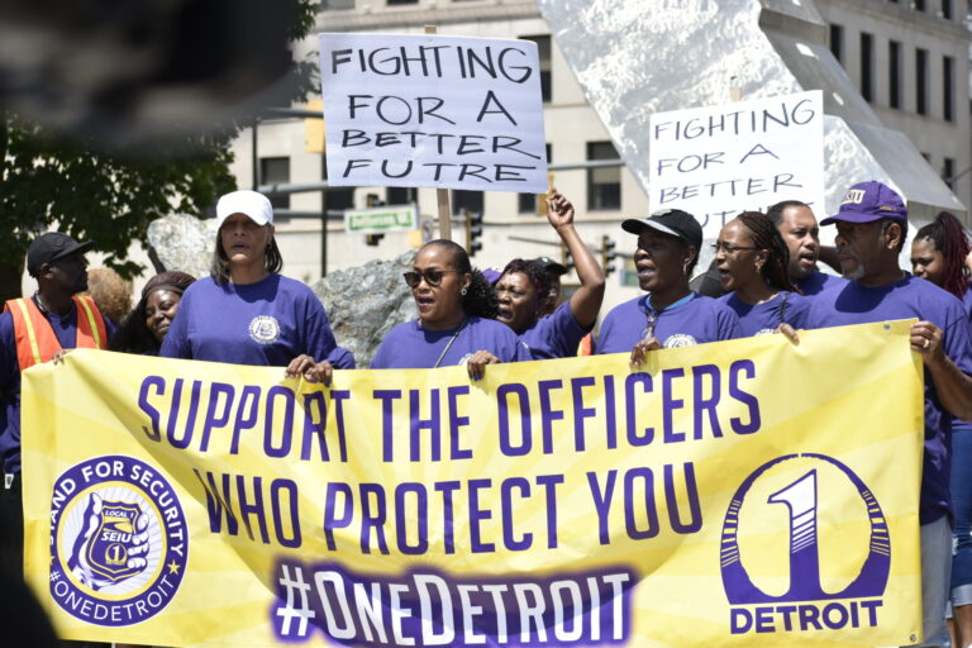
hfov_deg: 17.5
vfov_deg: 11.7
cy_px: 324
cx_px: 486
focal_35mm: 117
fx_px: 3159
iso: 100
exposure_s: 1/640
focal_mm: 78
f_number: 4.8
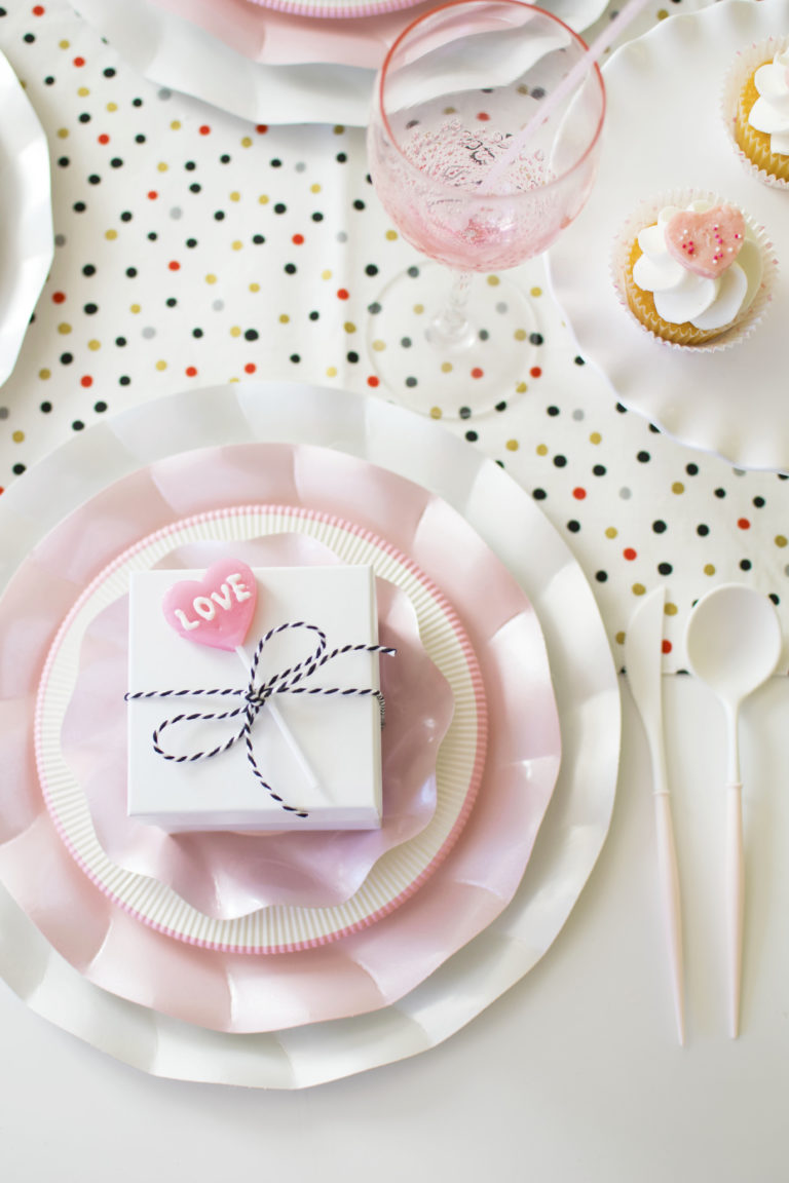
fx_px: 1726
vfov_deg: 37.9
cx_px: 394
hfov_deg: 25.8
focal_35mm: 52
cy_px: 592
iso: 200
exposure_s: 1/125
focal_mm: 35
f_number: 2.5
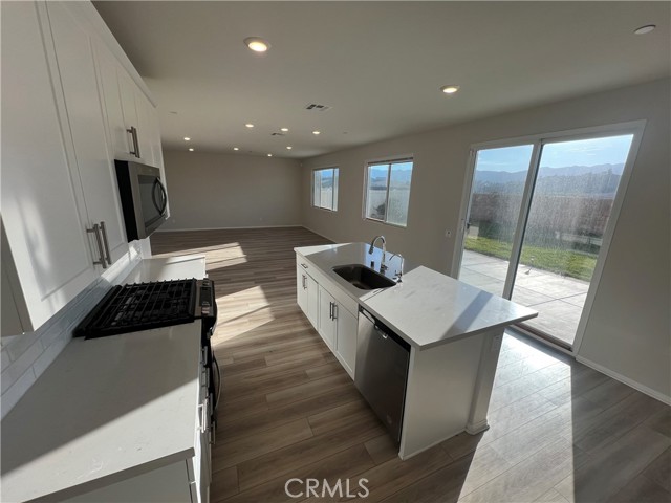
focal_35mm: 13
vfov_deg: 89.9
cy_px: 252
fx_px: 252
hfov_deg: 106.2
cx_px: 336
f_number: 1.8
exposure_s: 1/355
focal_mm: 1.57
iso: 32
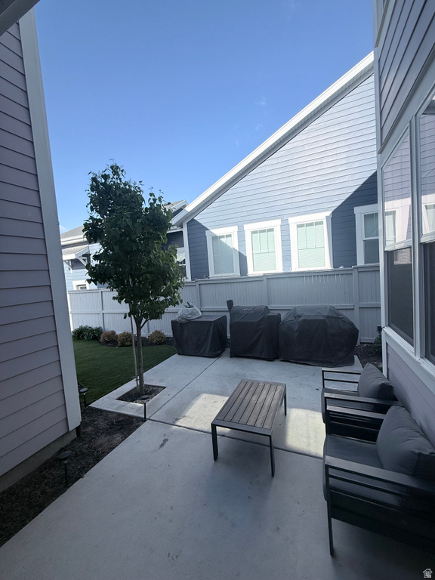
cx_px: 218
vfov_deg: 102.1
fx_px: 235
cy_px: 290
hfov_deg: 85.7
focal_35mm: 14
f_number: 2.2
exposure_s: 1/1312
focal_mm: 2.22
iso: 64
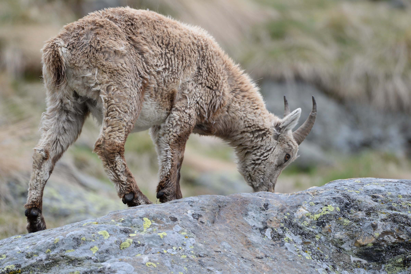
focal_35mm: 550
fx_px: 6281
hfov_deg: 3.7
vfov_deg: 2.5
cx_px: 206
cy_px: 137
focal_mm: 550
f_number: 8
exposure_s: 1/640
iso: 1250
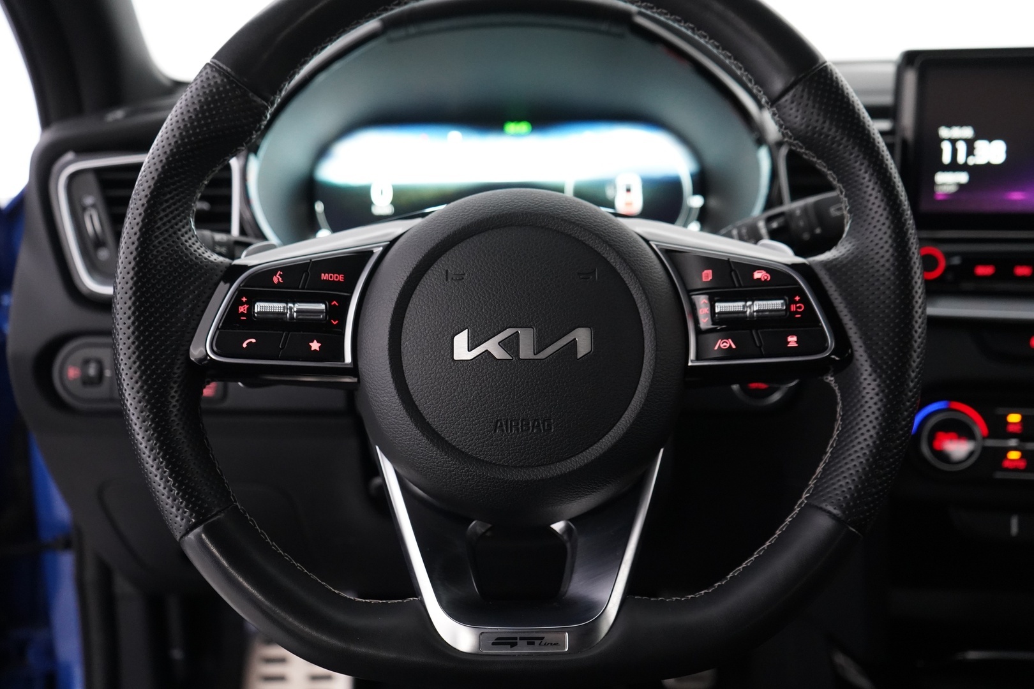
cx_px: 517
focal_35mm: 37
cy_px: 344
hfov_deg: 51.9
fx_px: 1063
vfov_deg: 35.9
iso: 5000
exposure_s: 1/50
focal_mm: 37
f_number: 4
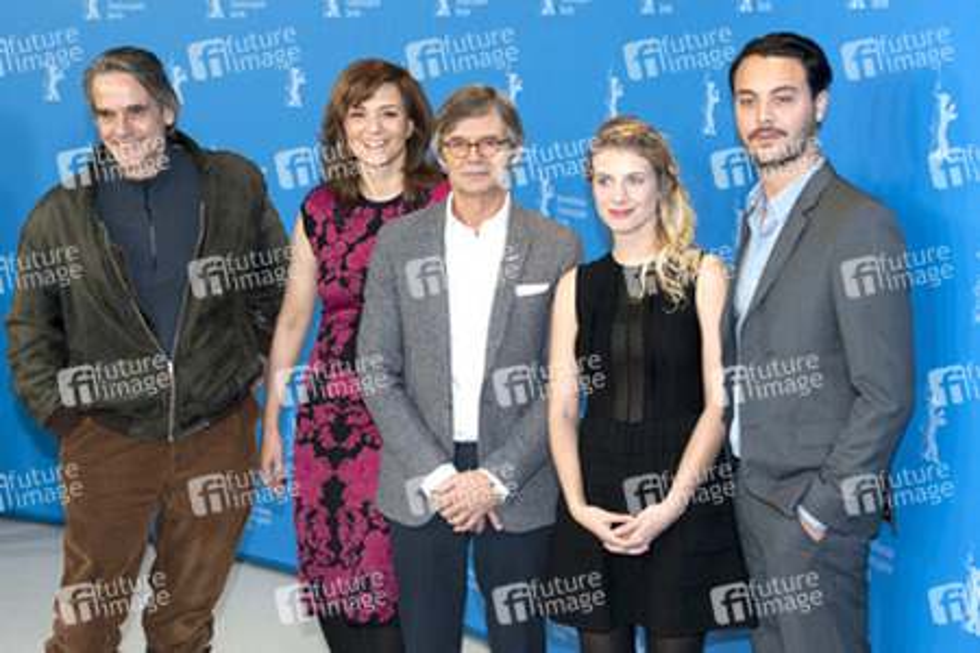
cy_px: 326
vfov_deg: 19.5
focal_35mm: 70
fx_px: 1905
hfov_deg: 28.8
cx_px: 490
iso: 1000
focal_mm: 70
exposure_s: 1/200
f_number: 5
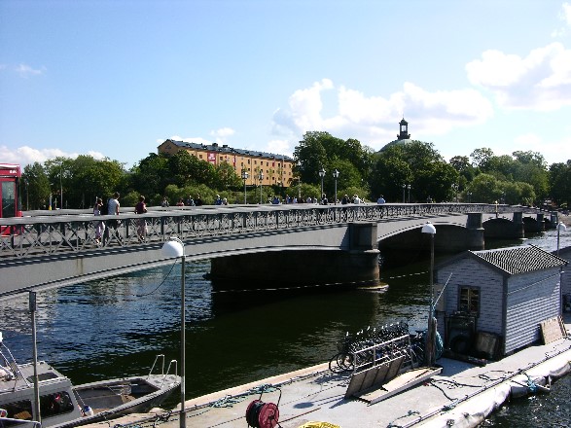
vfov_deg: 40.7
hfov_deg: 52.6
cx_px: 286
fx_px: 577
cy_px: 214
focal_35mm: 35
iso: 50
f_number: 8
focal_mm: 8.9
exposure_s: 1/136
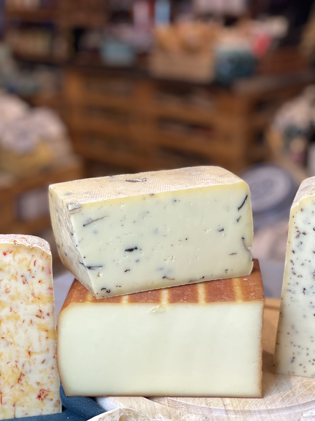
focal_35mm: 70
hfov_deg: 21.0
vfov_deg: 27.7
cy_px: 252
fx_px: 849
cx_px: 164
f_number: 2
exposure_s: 1/100
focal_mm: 6
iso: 80
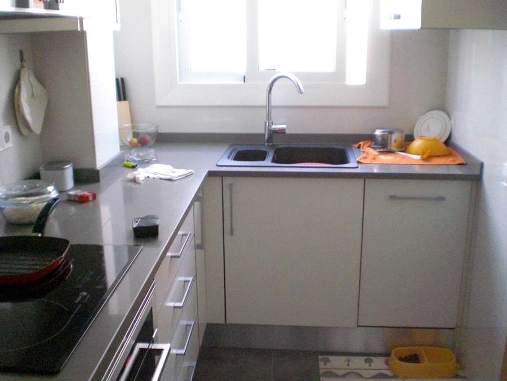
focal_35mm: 38
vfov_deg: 37.7
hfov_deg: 49.0
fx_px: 557
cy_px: 190
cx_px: 254
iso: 800
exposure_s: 1/80
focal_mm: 6.3
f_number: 3.1
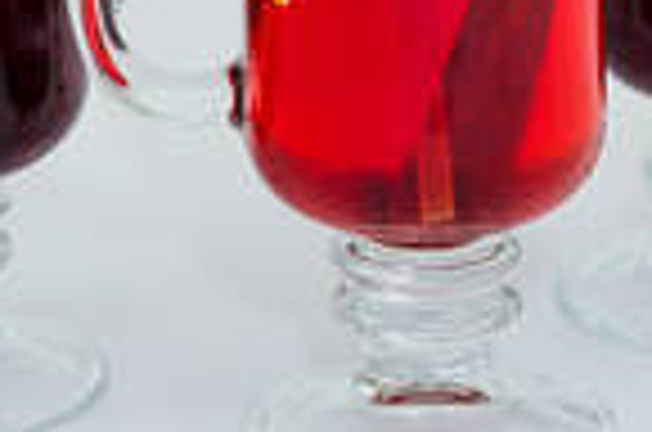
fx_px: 4211
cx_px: 243
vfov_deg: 5.8
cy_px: -108
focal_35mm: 233
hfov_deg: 8.9
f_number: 5.6
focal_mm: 50
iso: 200
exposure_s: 1/100
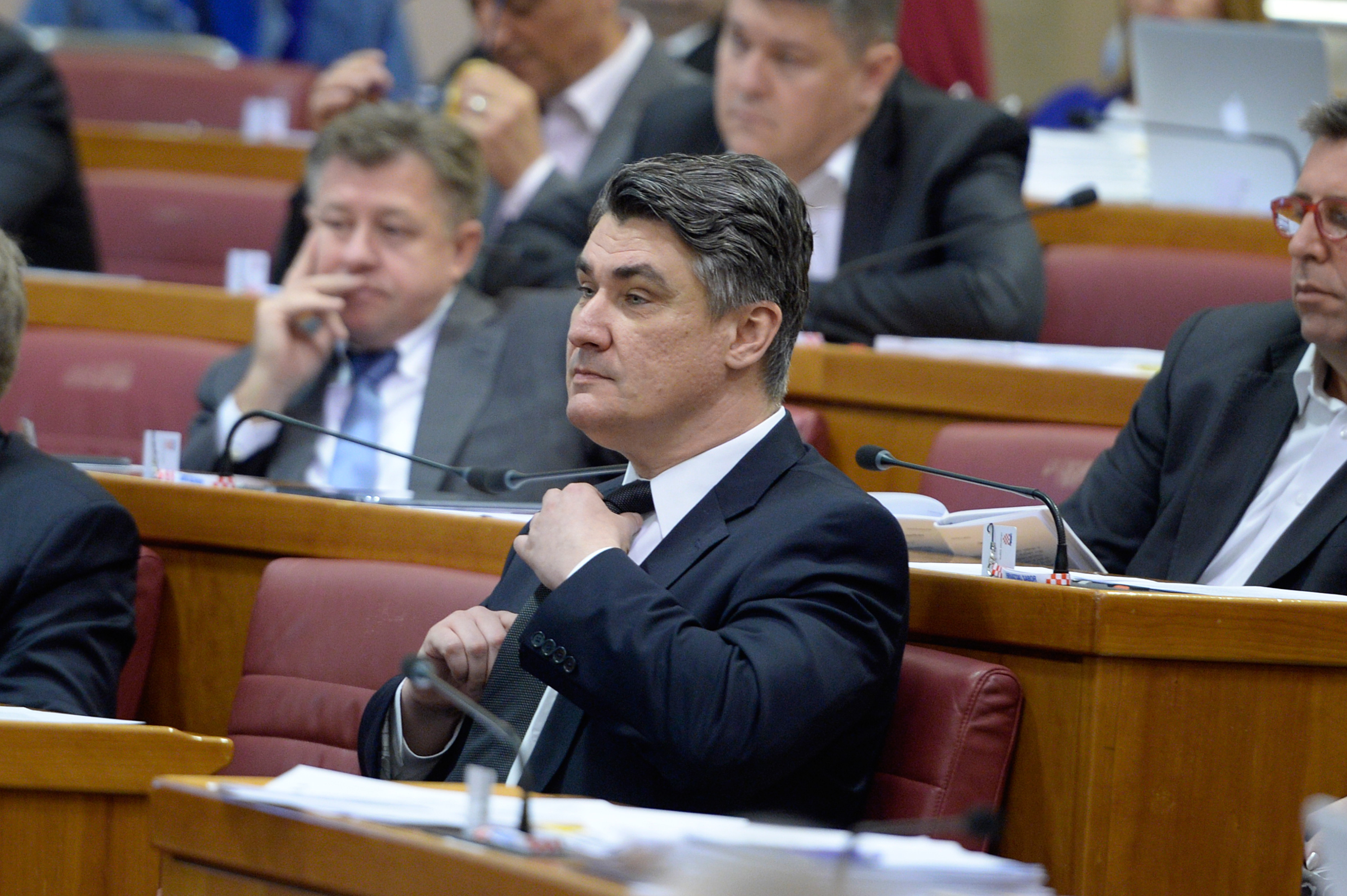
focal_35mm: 200
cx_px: 674
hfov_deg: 10.3
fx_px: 7479
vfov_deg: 6.9
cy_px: 448
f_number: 2.8
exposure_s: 1/250
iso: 2000
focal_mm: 200
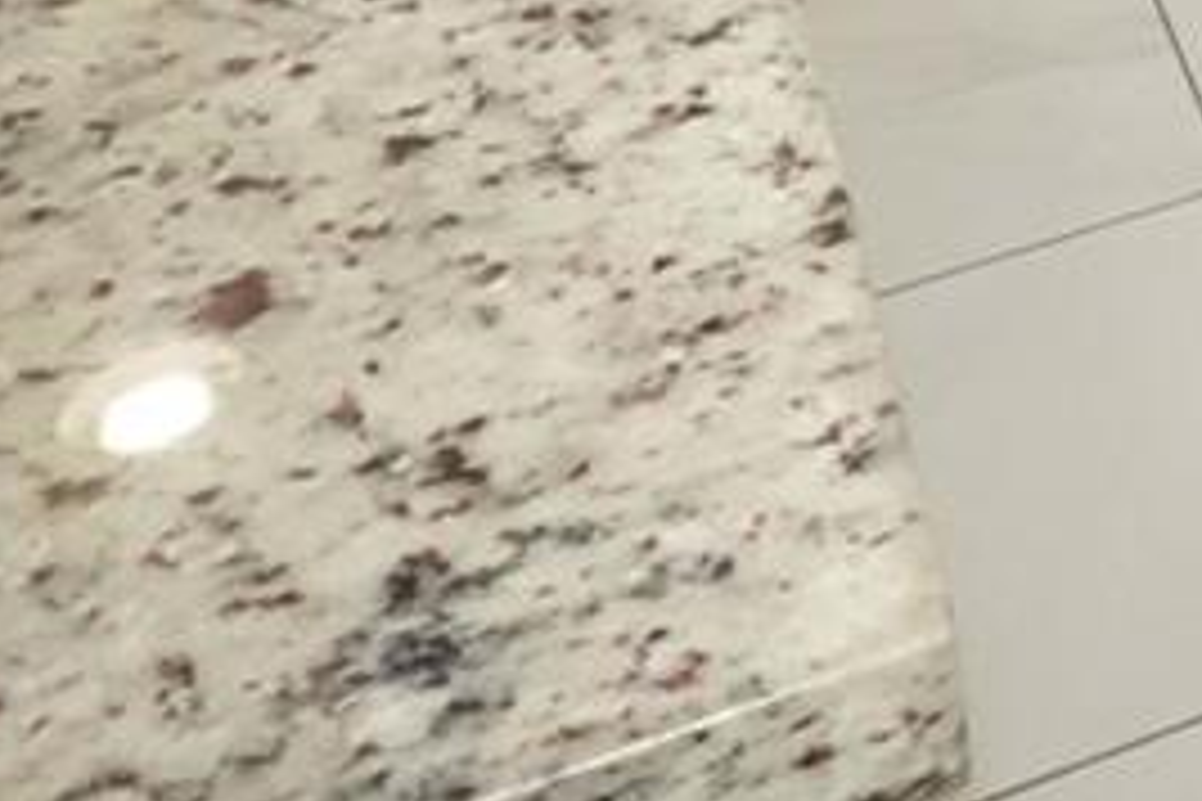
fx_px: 3205
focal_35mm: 96
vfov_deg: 10.8
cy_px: -1431
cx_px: 2323
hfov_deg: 16.7
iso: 12800
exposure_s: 1/60
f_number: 22
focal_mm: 16
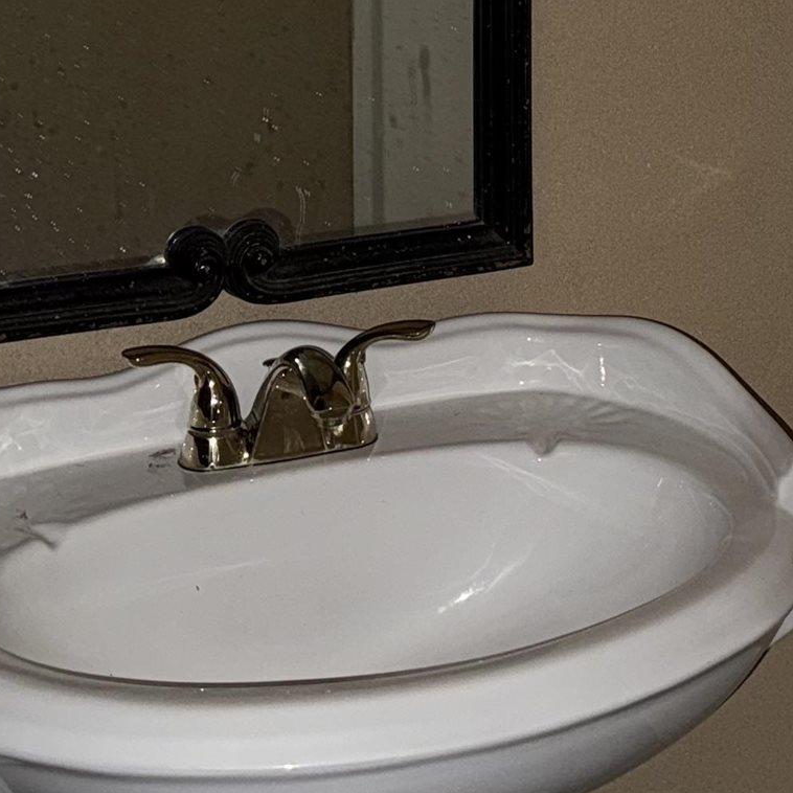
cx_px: 727
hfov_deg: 19.8
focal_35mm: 86
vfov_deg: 18.9
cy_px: -202
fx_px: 2229
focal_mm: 6.76
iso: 50
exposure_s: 1/5
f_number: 1.78
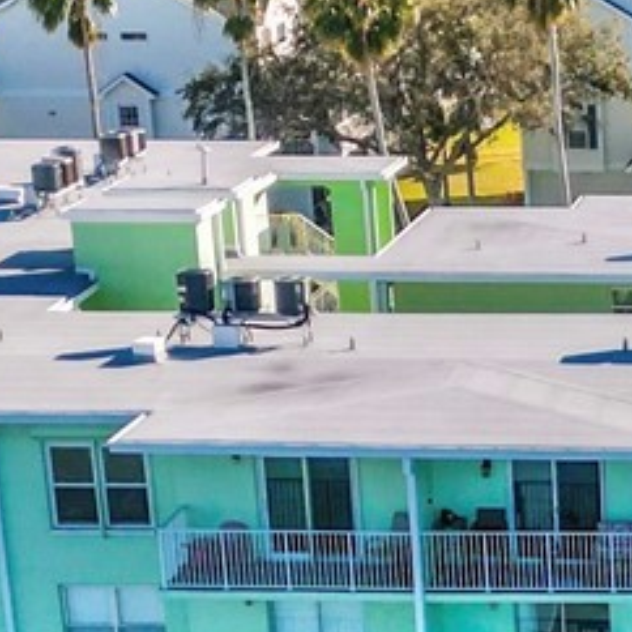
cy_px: 906
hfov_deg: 12.0
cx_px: 883
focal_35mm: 140
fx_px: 2892
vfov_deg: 12.0
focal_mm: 6.72
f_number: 1.7
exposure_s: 1/200
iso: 200
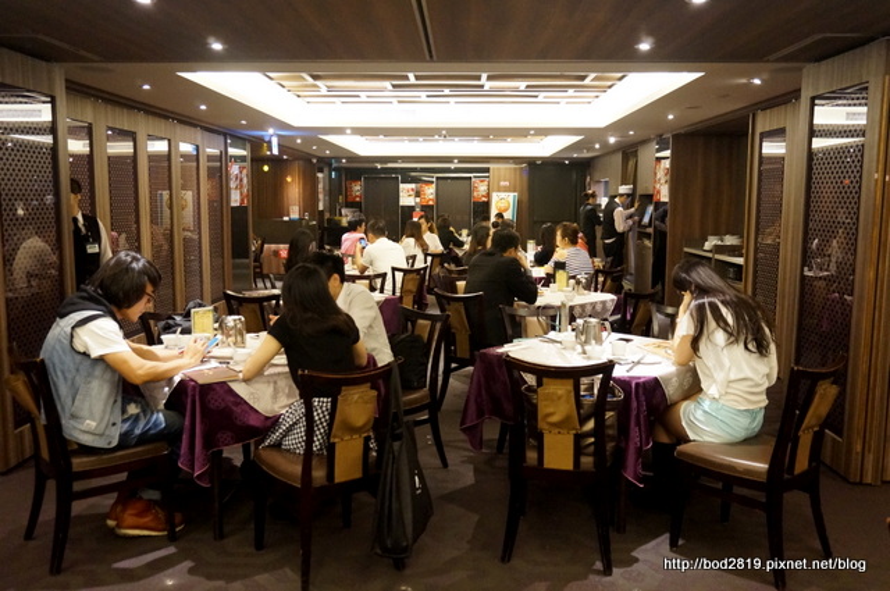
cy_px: 296
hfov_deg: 59.6
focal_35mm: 32
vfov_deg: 41.6
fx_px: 778
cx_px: 445
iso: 3200
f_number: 4
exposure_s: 1/100
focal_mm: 21
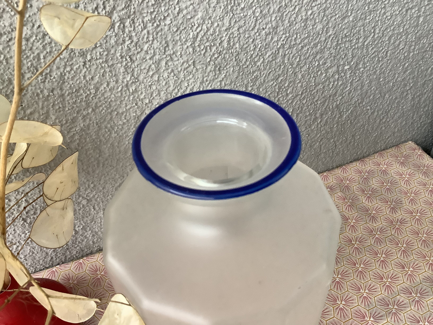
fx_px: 388
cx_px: 216
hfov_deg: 58.4
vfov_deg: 45.4
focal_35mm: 31
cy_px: 162
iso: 200
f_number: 2.4
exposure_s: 1/60
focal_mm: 3.3
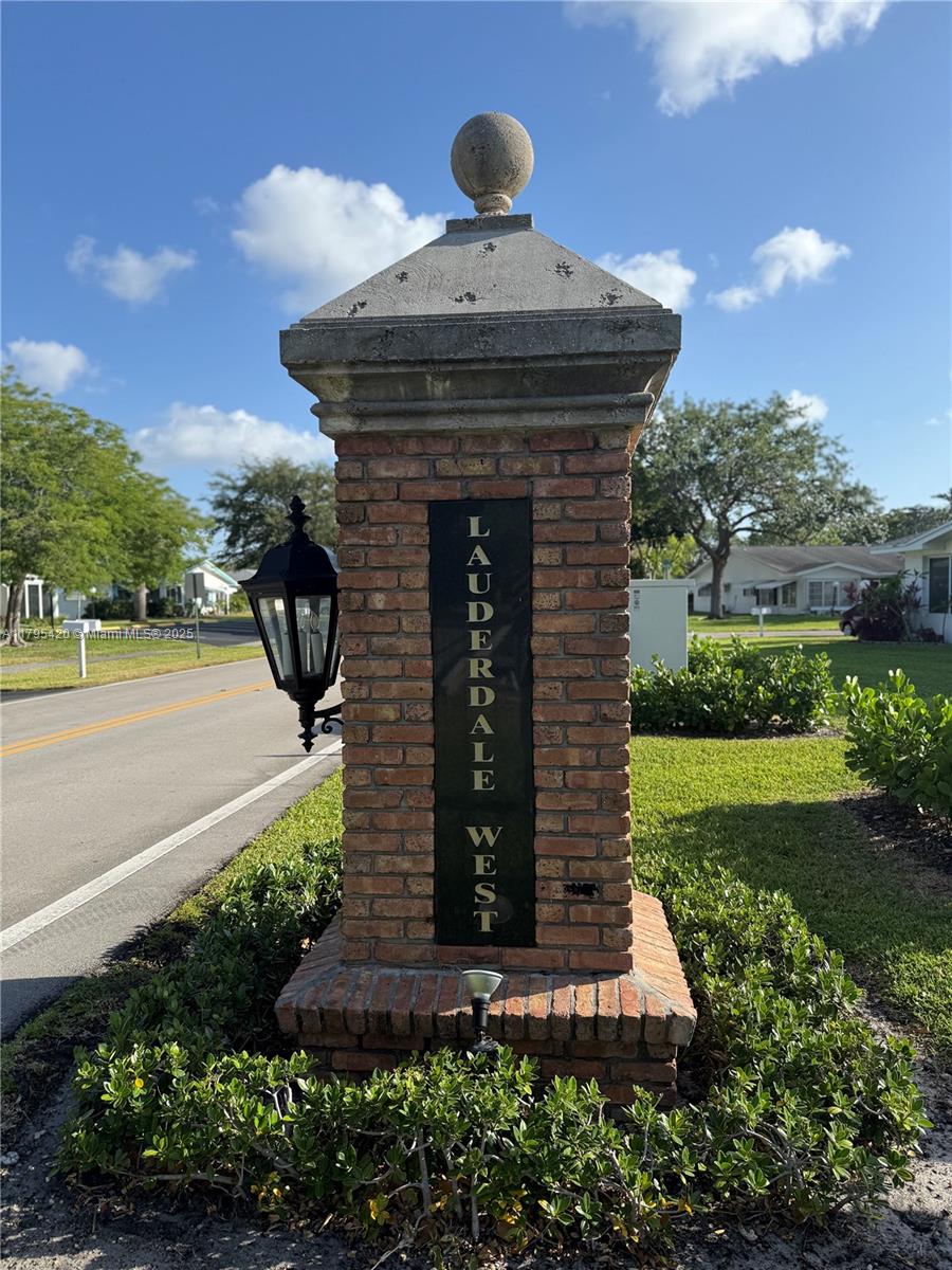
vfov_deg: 71.6
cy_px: 635
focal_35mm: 24
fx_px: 880
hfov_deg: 56.8
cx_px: 476
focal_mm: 6.76
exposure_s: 1/3021
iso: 80
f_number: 1.78
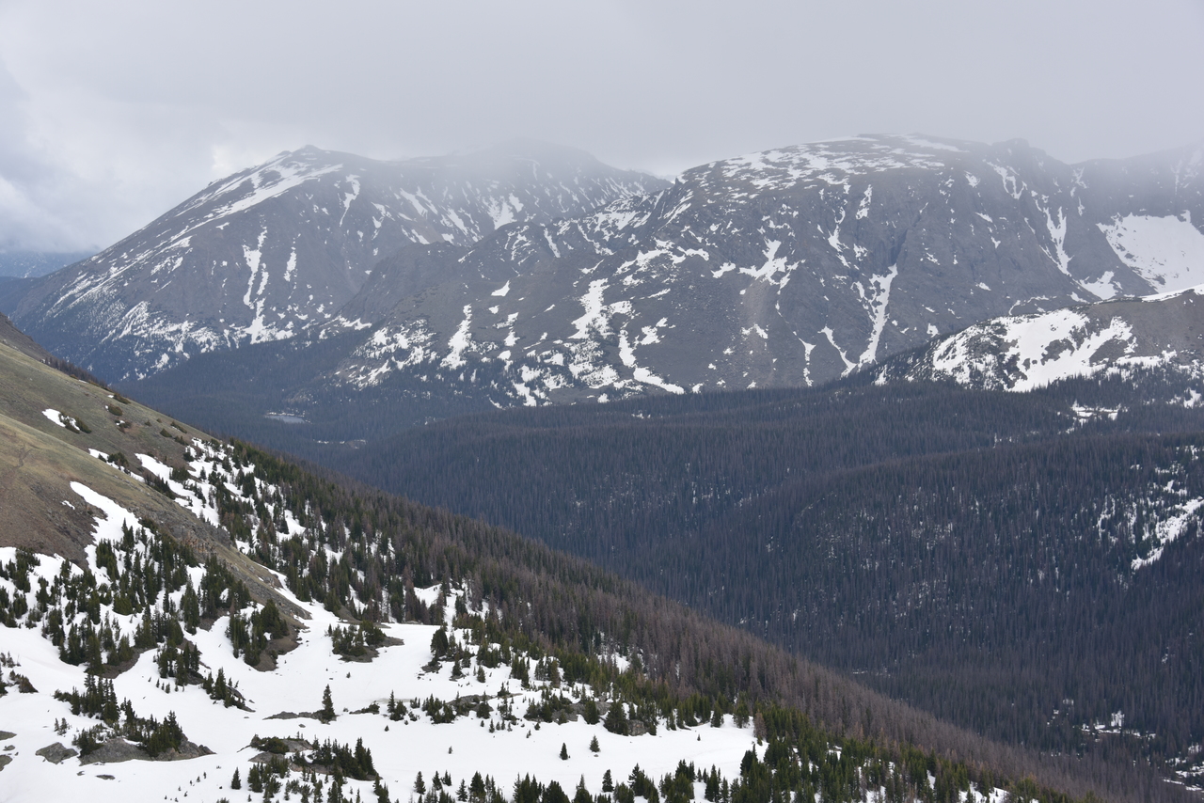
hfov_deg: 31.0
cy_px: 402
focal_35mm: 65
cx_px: 602
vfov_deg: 20.9
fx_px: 2174
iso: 100
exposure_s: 1/250
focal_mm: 65
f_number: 8
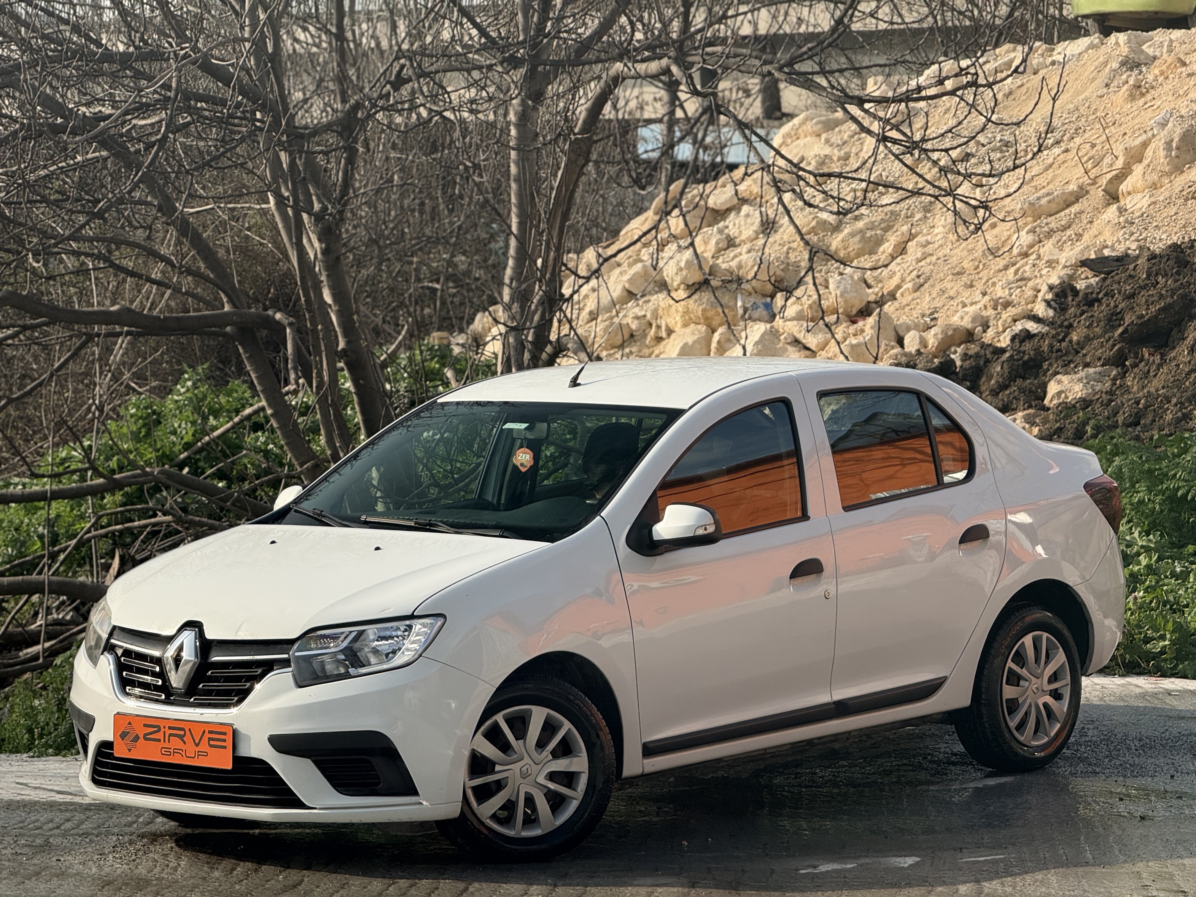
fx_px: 4146
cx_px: 598
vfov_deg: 12.3
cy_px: 448
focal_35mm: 120
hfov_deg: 16.4
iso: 64
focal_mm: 15.66
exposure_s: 1/605
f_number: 2.8
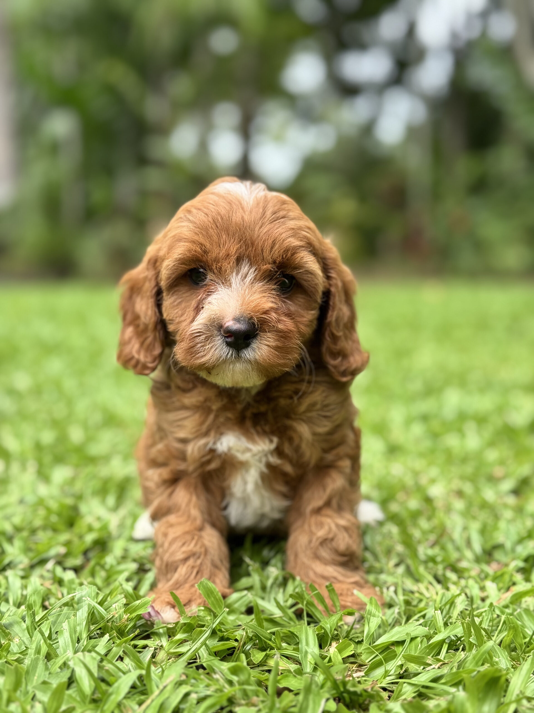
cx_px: 267
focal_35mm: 48
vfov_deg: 39.7
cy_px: 356
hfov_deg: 30.3
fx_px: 987
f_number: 1.78
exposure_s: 1/854
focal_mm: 6.76
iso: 64
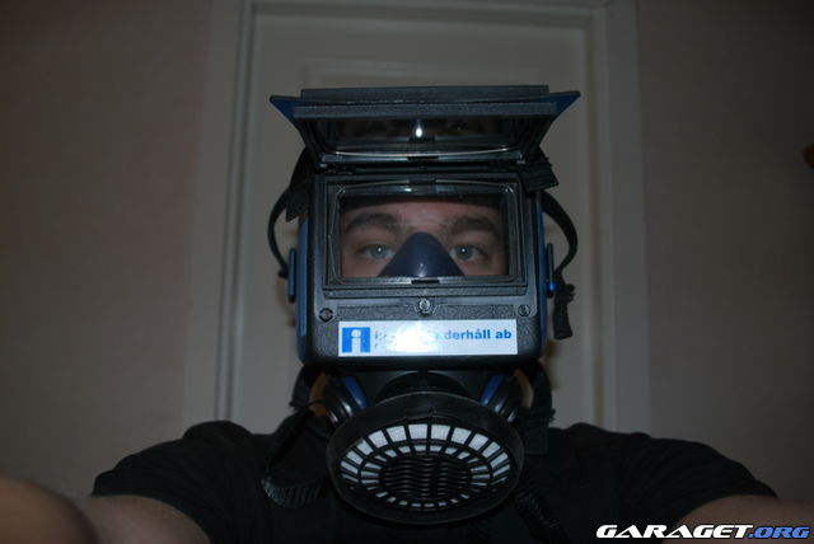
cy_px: 272
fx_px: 611
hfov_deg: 67.3
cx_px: 407
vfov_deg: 48.0
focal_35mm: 27
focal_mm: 18
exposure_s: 1/60
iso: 200
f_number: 3.5
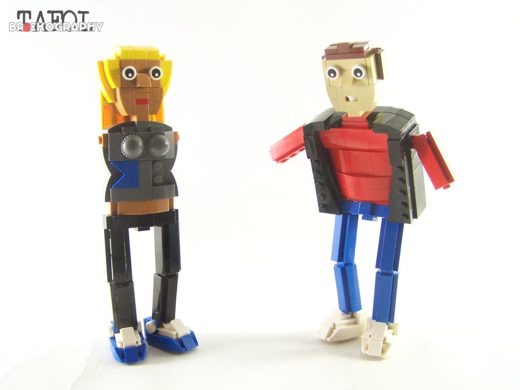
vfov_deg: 37.7
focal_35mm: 38
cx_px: 260
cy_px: 195
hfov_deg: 49.0
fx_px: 571
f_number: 3.2
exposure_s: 1/30
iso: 200
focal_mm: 6.3
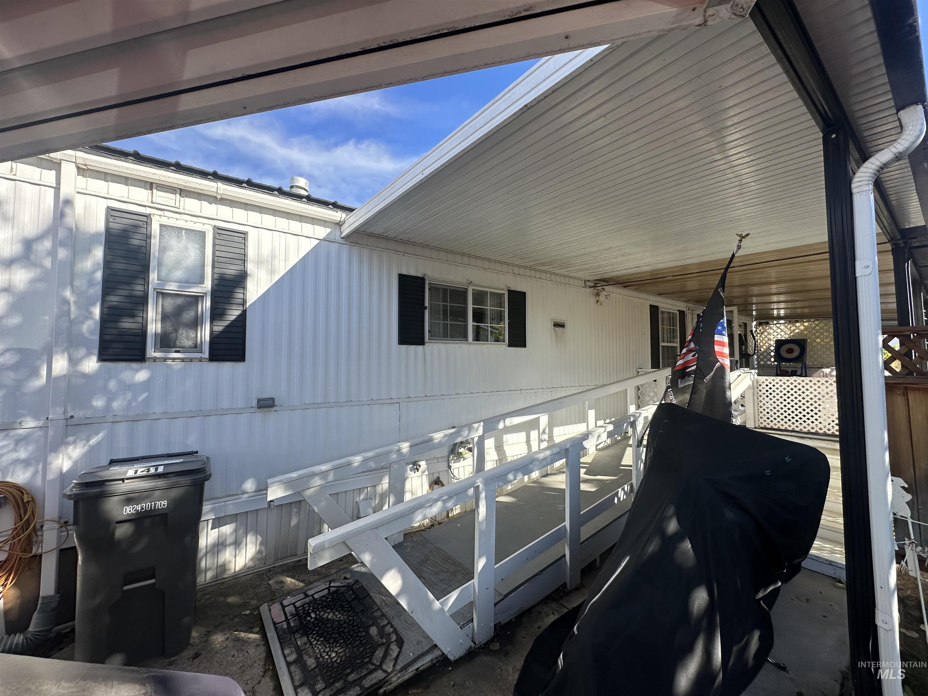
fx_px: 375
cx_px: 464
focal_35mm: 14
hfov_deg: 102.1
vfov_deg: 85.7
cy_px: 348
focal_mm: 2.22
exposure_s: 1/725
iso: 40
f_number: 2.2
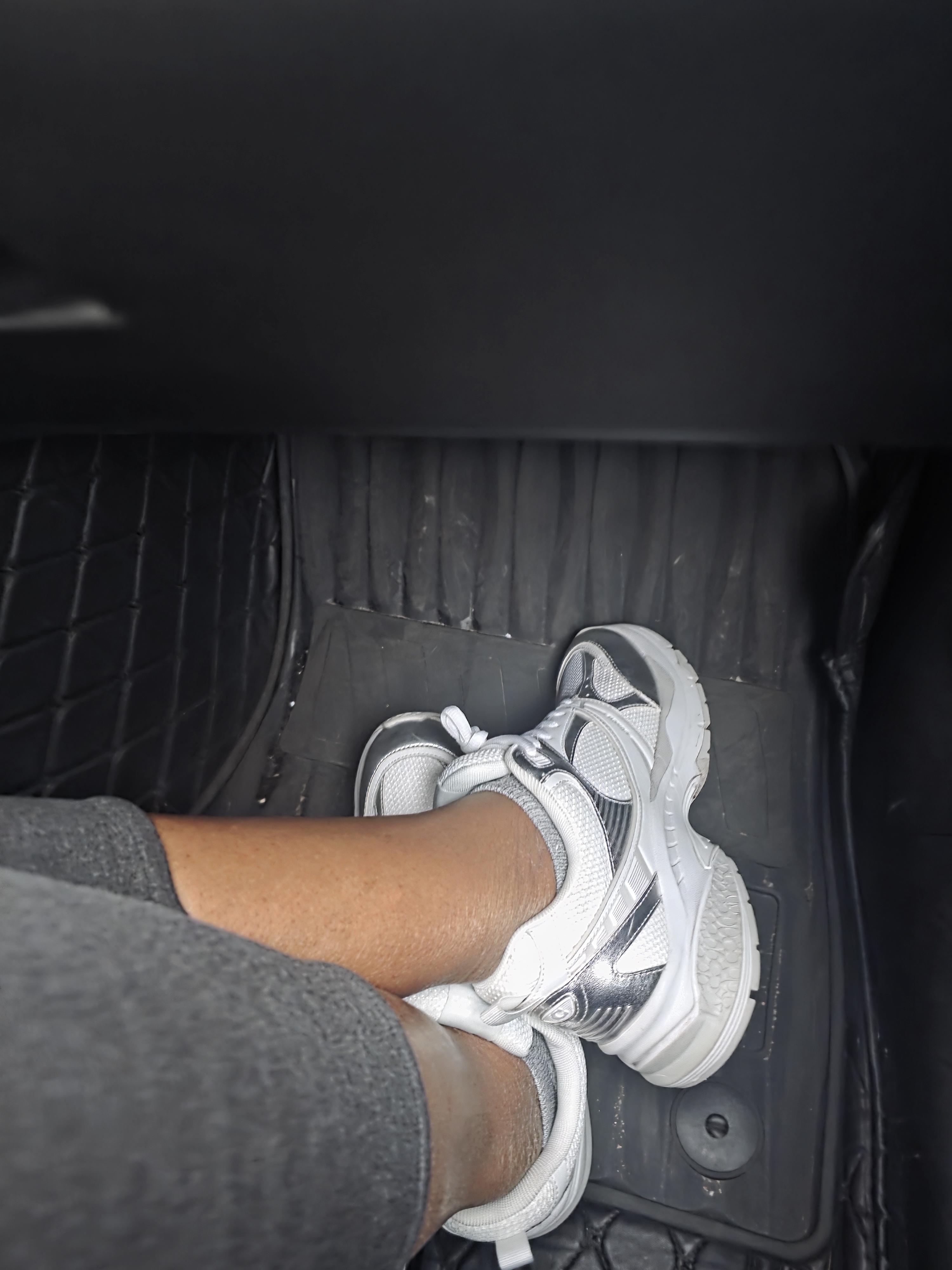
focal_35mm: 23
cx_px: 476
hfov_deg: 58.9
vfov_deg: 73.9
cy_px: 635
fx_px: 843
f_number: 1.7
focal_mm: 6.3
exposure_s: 1/24
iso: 2500
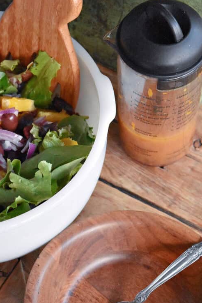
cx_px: 79
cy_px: 154
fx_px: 841
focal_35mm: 100
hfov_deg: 13.7
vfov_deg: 20.4
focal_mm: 48
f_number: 5.3
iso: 8000
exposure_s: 1/60
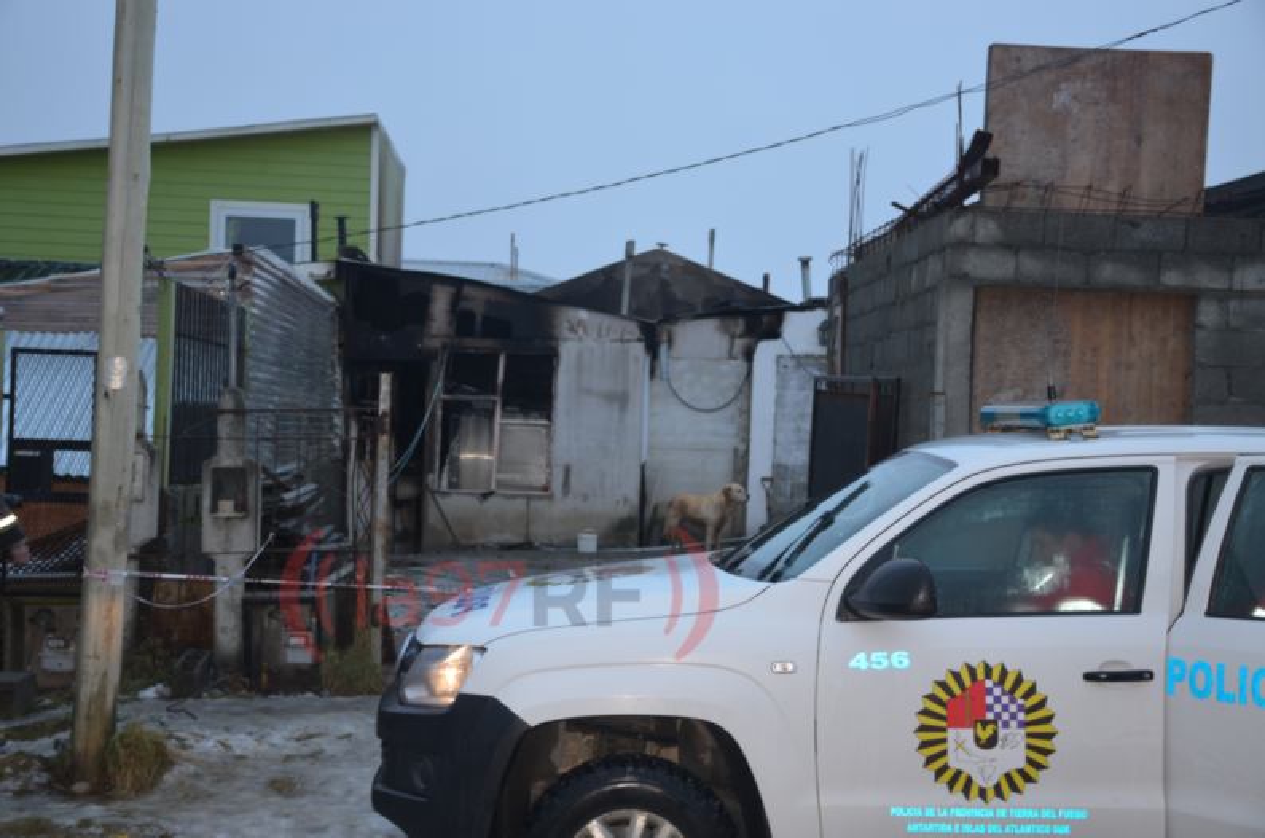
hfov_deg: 37.9
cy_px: 419
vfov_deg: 25.6
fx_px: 1841
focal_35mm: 52
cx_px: 632
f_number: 4.2
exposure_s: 1/50
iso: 200
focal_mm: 35
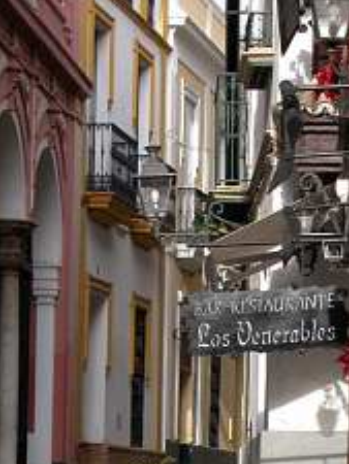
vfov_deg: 9.4
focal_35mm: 208
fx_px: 2793
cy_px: 513
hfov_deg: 7.1
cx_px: 262
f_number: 7.6
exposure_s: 1/250
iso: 200
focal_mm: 19.9
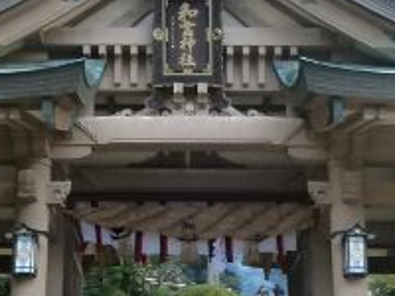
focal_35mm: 80
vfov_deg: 18.3
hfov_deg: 24.4
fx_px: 913
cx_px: 198
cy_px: 233
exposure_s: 1/60
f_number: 2.8
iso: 160
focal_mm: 4.5
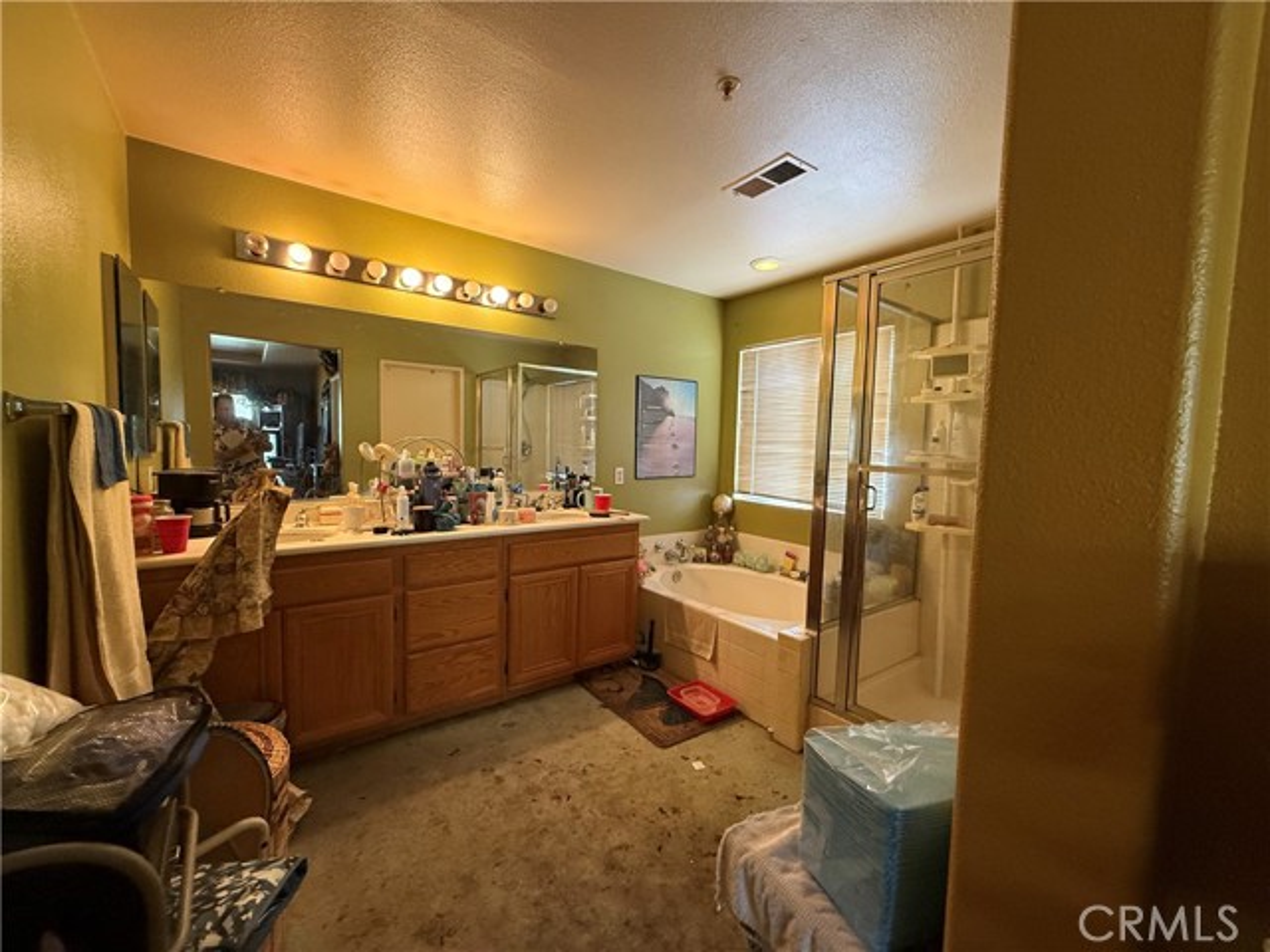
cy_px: 476
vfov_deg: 85.7
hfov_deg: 102.1
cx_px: 635
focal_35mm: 14
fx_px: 514
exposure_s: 1/60
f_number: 2.2
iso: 320
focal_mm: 2.22
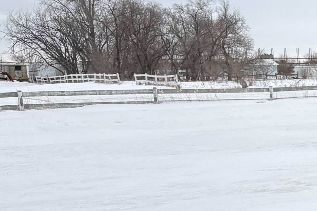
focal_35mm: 112
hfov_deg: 14.7
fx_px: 986
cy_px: 206
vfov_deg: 12.1
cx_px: 651
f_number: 1.6
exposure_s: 1/4608
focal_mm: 5.96
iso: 50
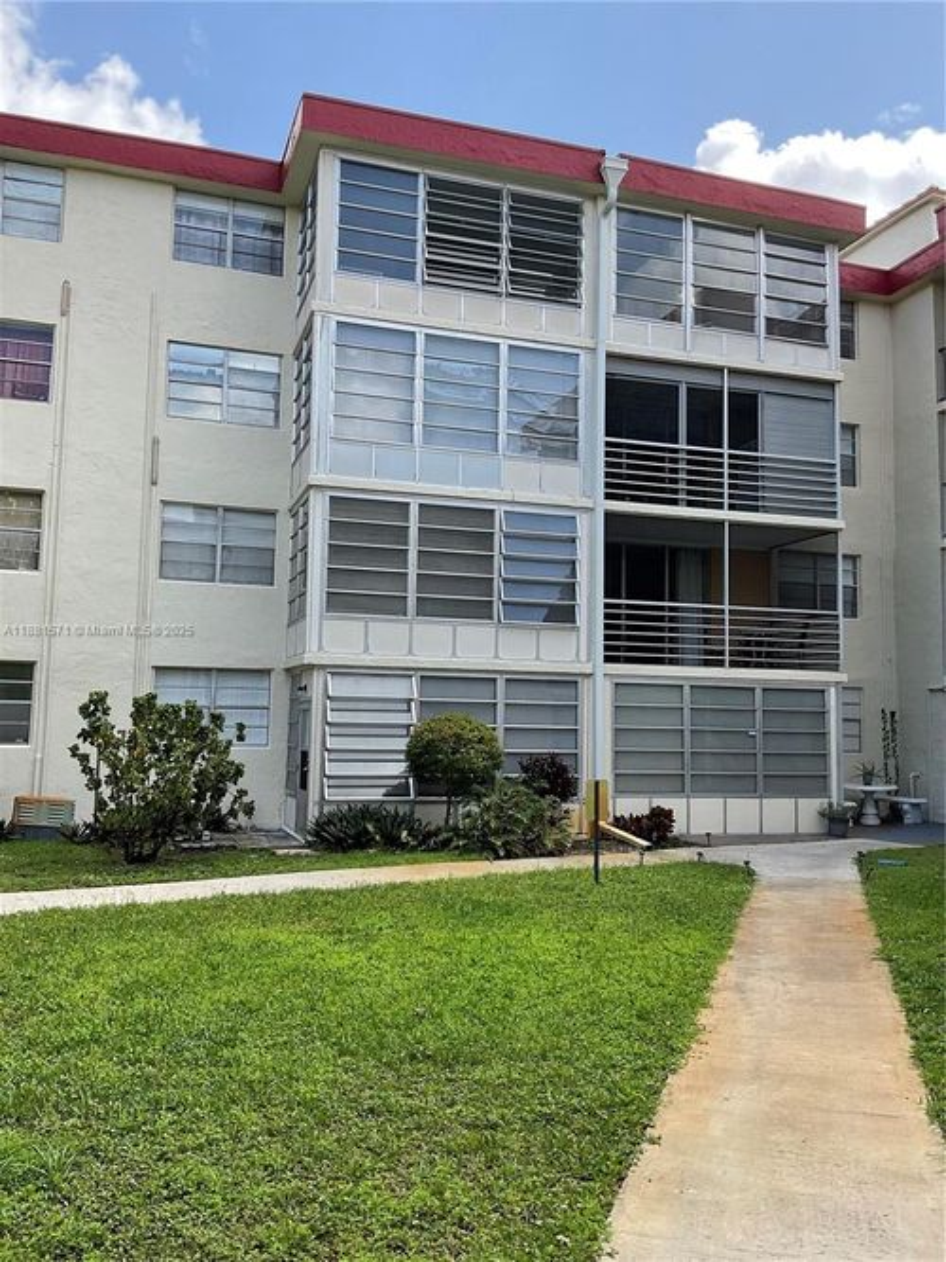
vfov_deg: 61.7
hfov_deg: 48.2
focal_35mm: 29
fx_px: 1057
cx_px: 473
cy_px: 631
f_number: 1.8
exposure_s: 1/691
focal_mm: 3
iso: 16
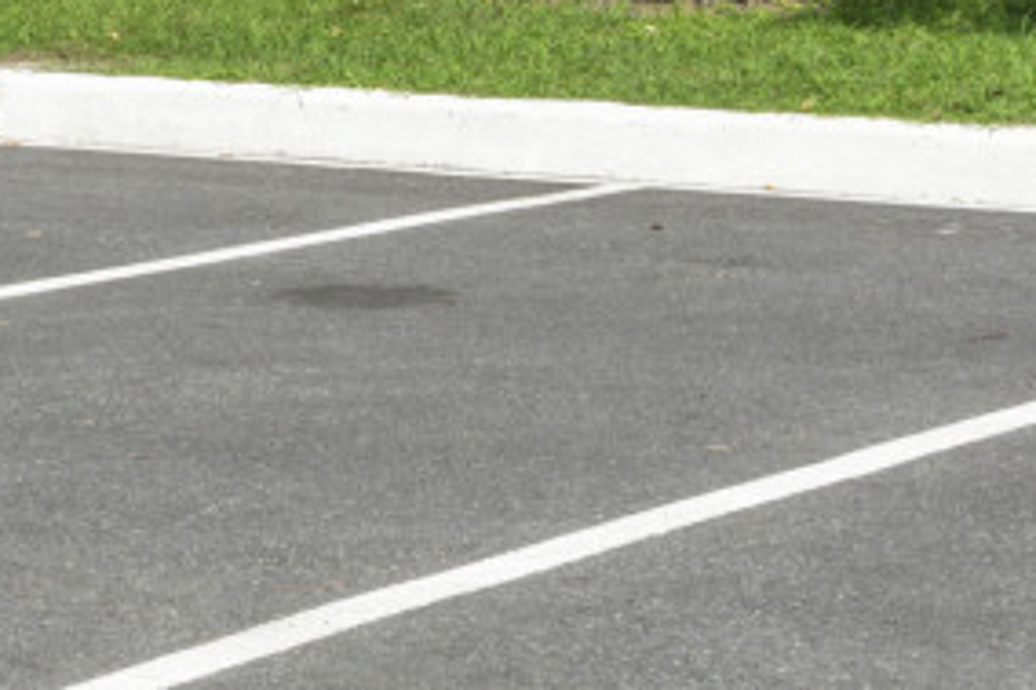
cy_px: 179
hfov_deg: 11.7
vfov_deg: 7.9
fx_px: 4975
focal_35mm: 173
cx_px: -51
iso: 100
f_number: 11
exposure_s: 1/125
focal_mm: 32
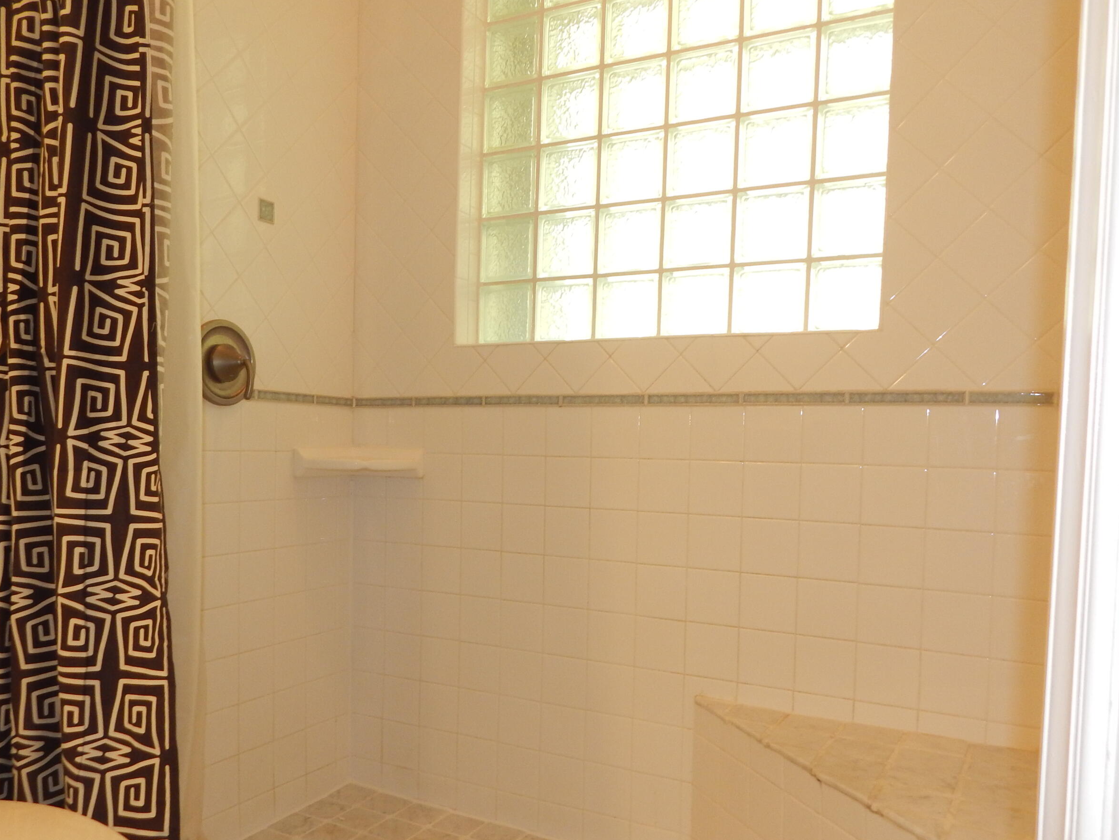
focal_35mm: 28
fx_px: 905
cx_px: 478
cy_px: 495
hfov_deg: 63.1
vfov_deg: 49.5
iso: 180
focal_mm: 4
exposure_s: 1/30
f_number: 3
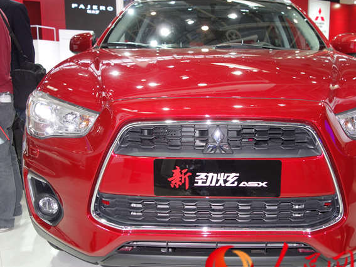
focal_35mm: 38
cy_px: 132
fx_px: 391
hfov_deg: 48.8
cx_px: 206
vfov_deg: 37.7
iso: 125
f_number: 2
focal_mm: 10.4
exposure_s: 1/100
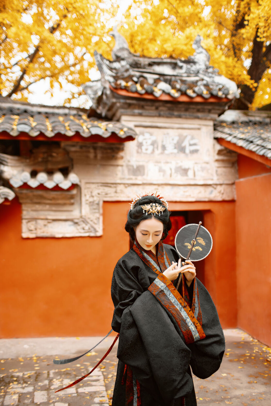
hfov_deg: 37.9
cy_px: 203
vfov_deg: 54.4
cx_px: 136
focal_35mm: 35
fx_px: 395
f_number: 1.8
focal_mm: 35
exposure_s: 1/1600
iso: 200
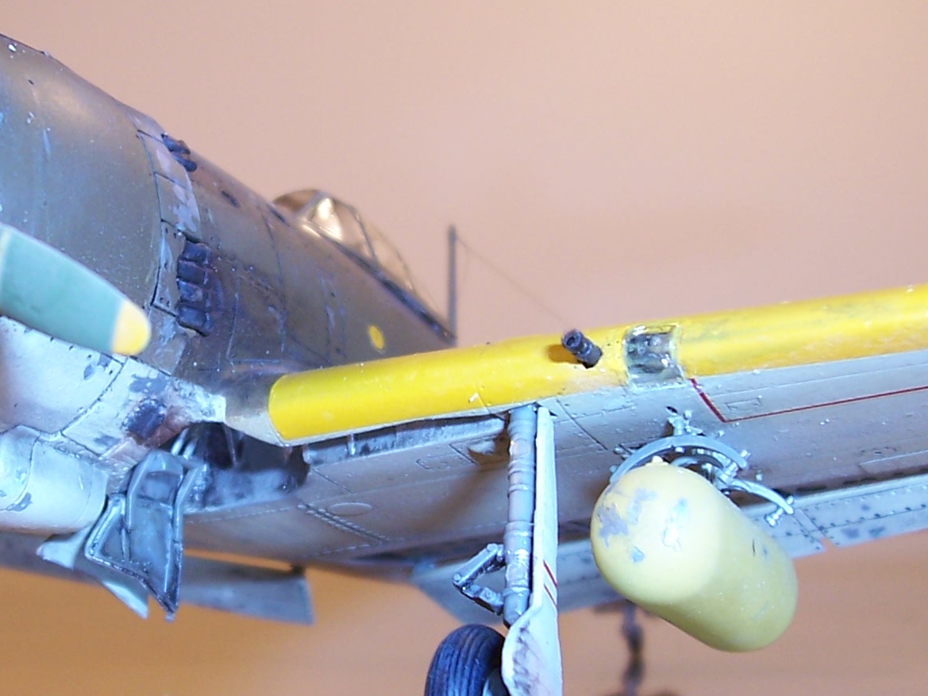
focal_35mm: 67
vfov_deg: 21.9
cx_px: 275
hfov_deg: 28.7
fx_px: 1796
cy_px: 351
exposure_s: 1/90
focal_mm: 5.6
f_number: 2.7
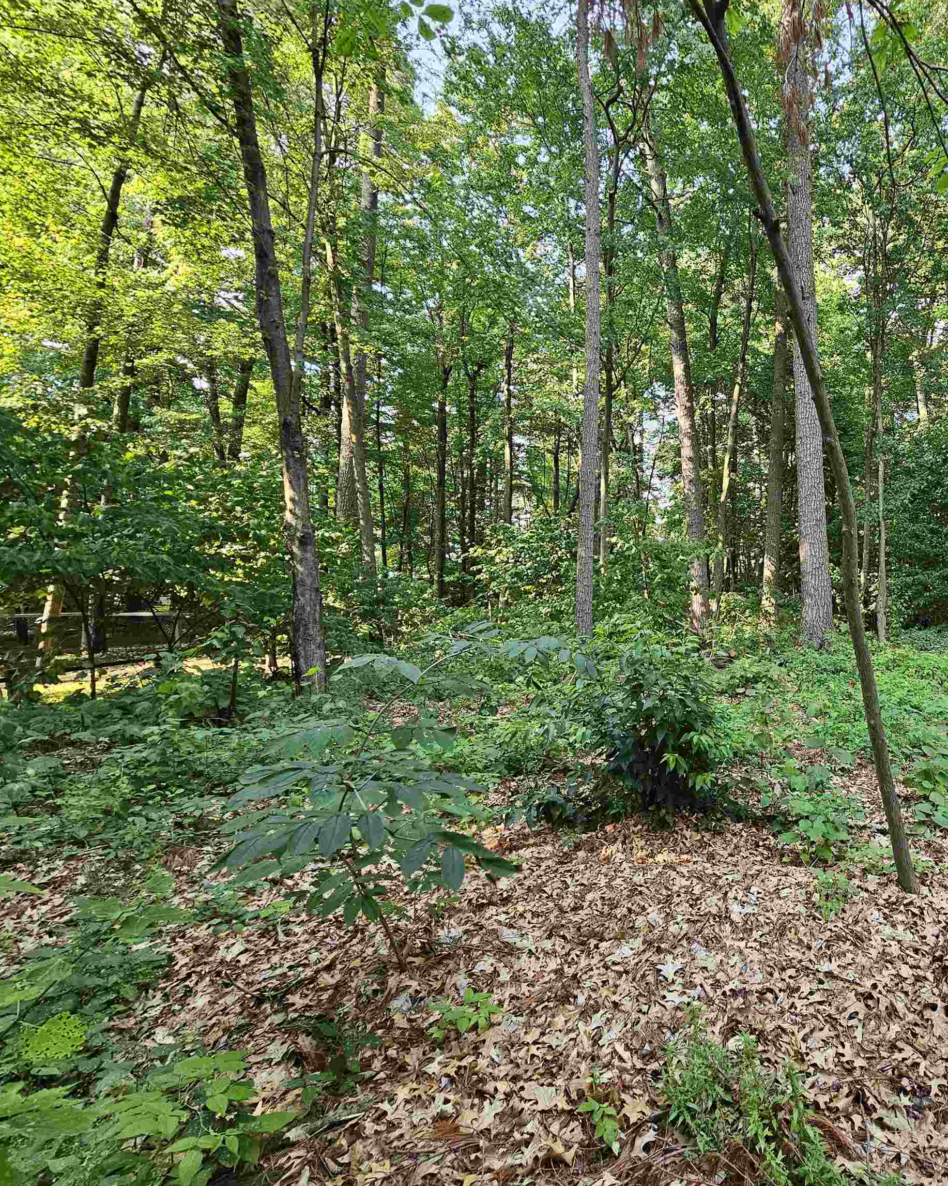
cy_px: 591
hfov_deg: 69.1
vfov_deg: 89.6
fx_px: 596
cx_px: 766
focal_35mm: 17
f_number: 2.2
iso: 125
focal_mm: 2.2
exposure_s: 1/207
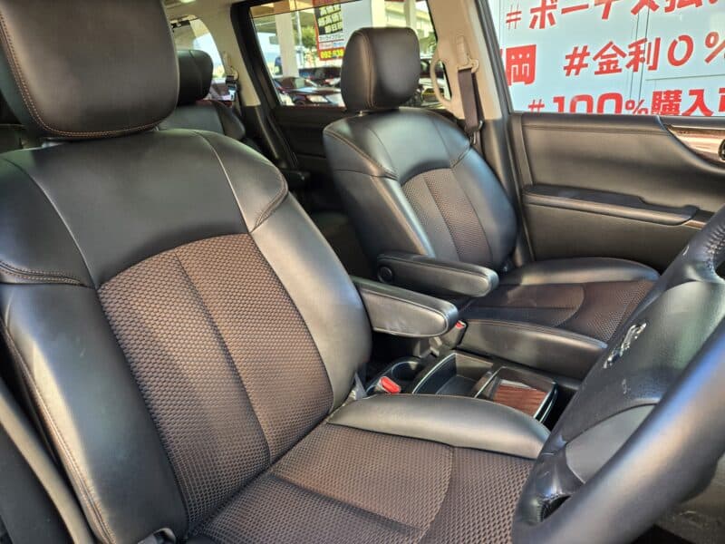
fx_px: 482
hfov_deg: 73.9
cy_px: 272
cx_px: 362
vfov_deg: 58.9
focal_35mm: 23
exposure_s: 1/180
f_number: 1.8
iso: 125
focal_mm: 5.4
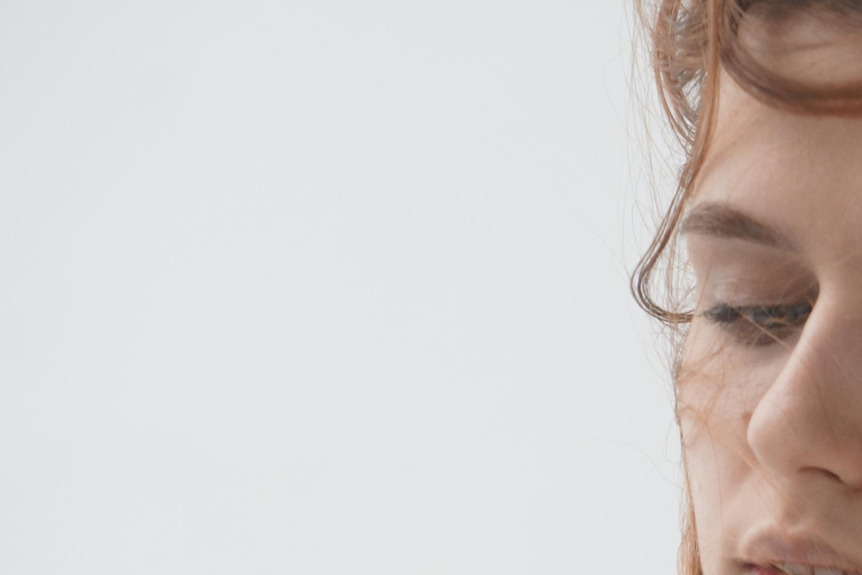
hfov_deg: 4.3
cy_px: 414
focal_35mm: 483
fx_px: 11567
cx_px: 1005
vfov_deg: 2.8
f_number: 5.6
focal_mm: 135
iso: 400
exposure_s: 1/160
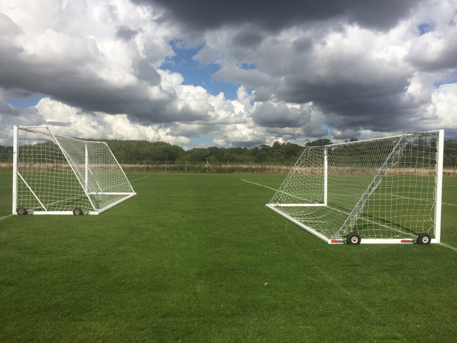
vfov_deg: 48.2
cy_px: 172
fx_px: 383
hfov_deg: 61.7
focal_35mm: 29
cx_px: 228
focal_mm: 4.15
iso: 32
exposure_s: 1/5128
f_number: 2.2
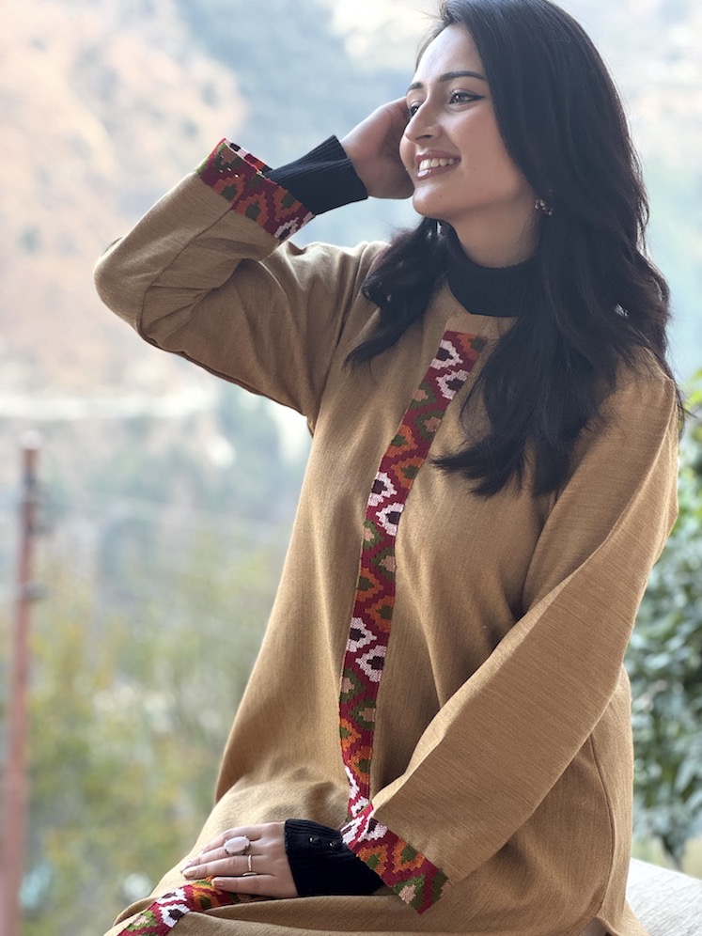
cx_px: 351
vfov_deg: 25.3
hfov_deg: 19.1
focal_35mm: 77
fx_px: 2082
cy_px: 468
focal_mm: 9
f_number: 2.8
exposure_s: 1/99
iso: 160
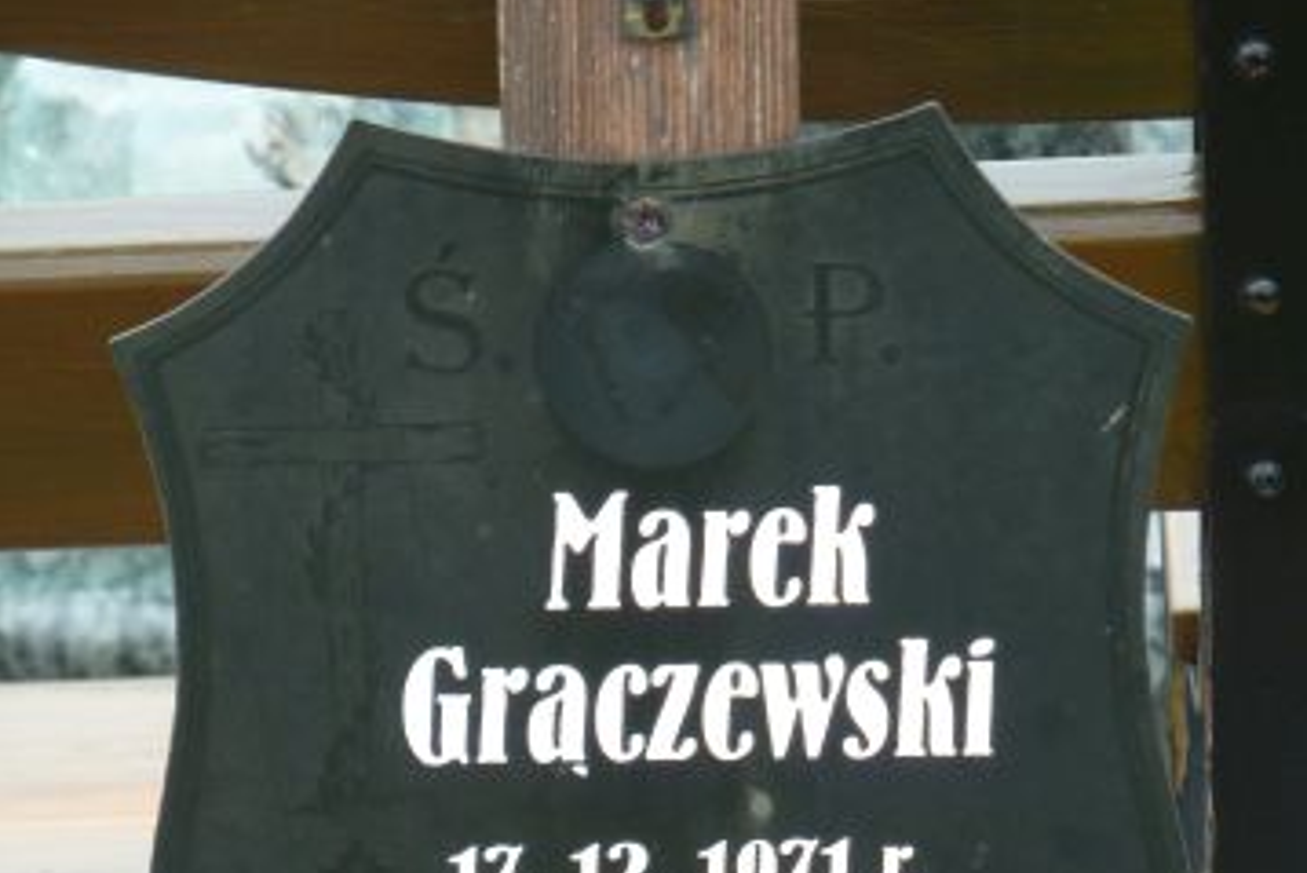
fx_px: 10641
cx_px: 654
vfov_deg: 4.7
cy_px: 782
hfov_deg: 7.0
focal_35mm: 293
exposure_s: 1/160
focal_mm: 34.4
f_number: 4.6
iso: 200
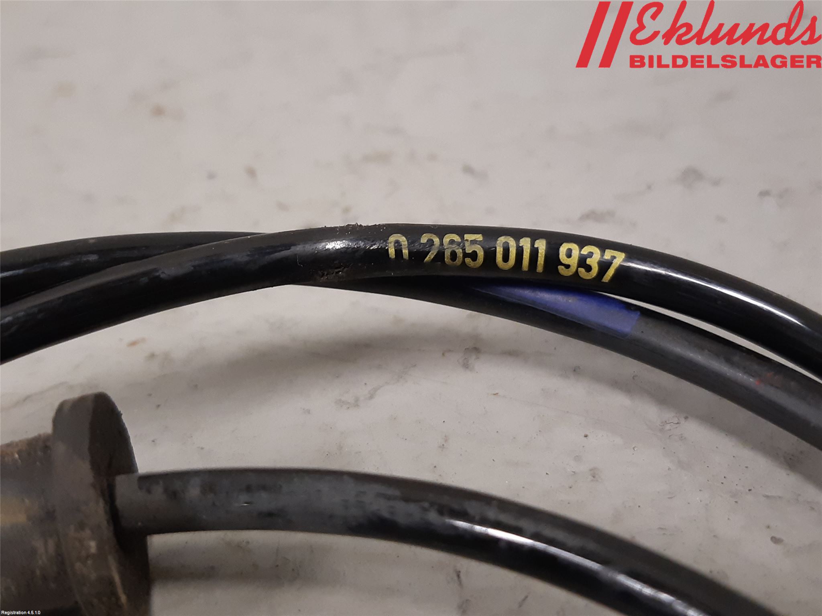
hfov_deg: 67.3
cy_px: 308
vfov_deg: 53.1
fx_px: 617
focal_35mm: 26
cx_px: 411
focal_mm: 3.93
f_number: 1.7
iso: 200
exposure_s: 1/50
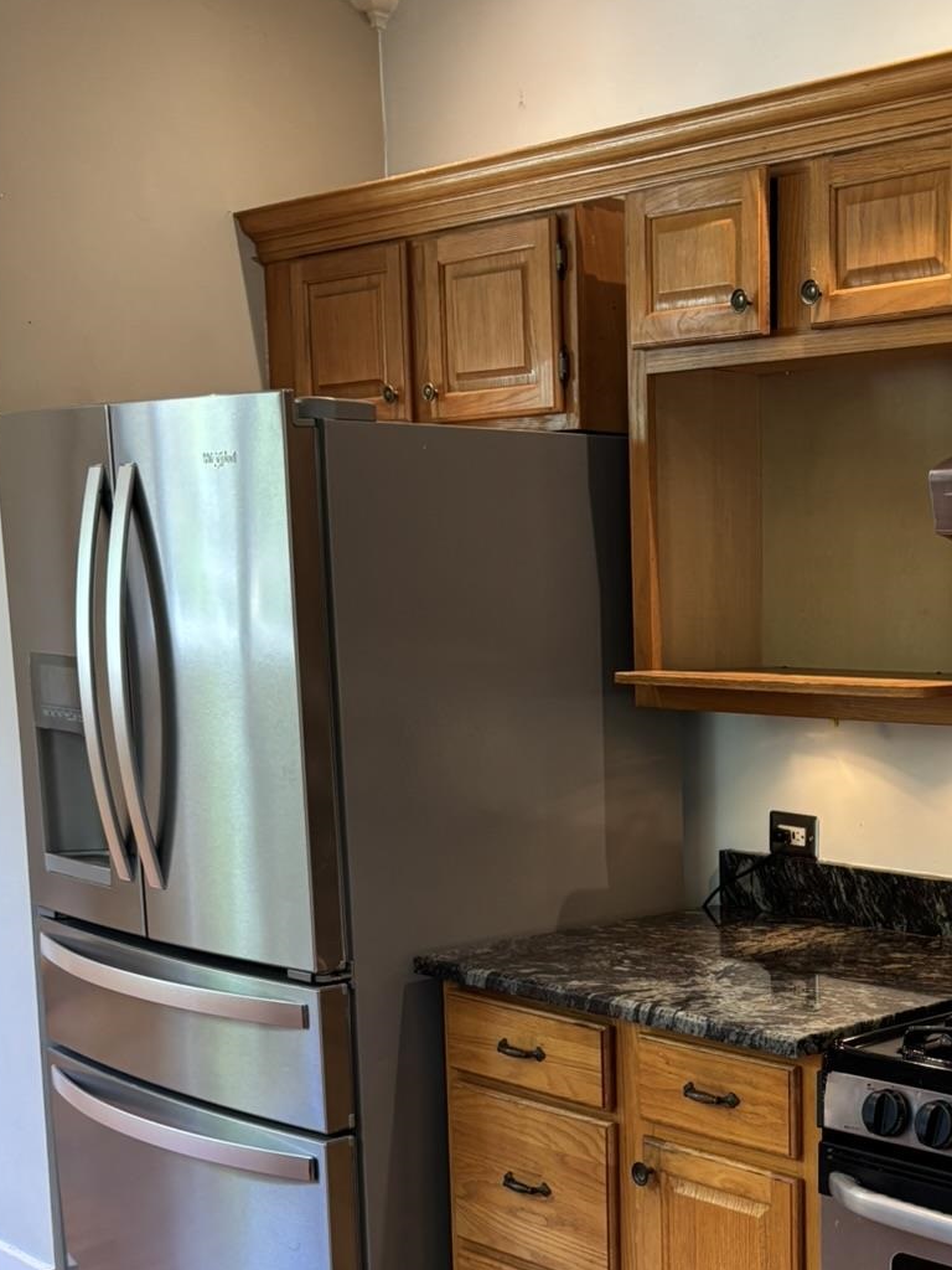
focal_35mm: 52
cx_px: 834
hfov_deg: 27.2
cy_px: 955
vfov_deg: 36.0
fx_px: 1907
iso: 160
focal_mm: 5.96
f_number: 1.6
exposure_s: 1/60
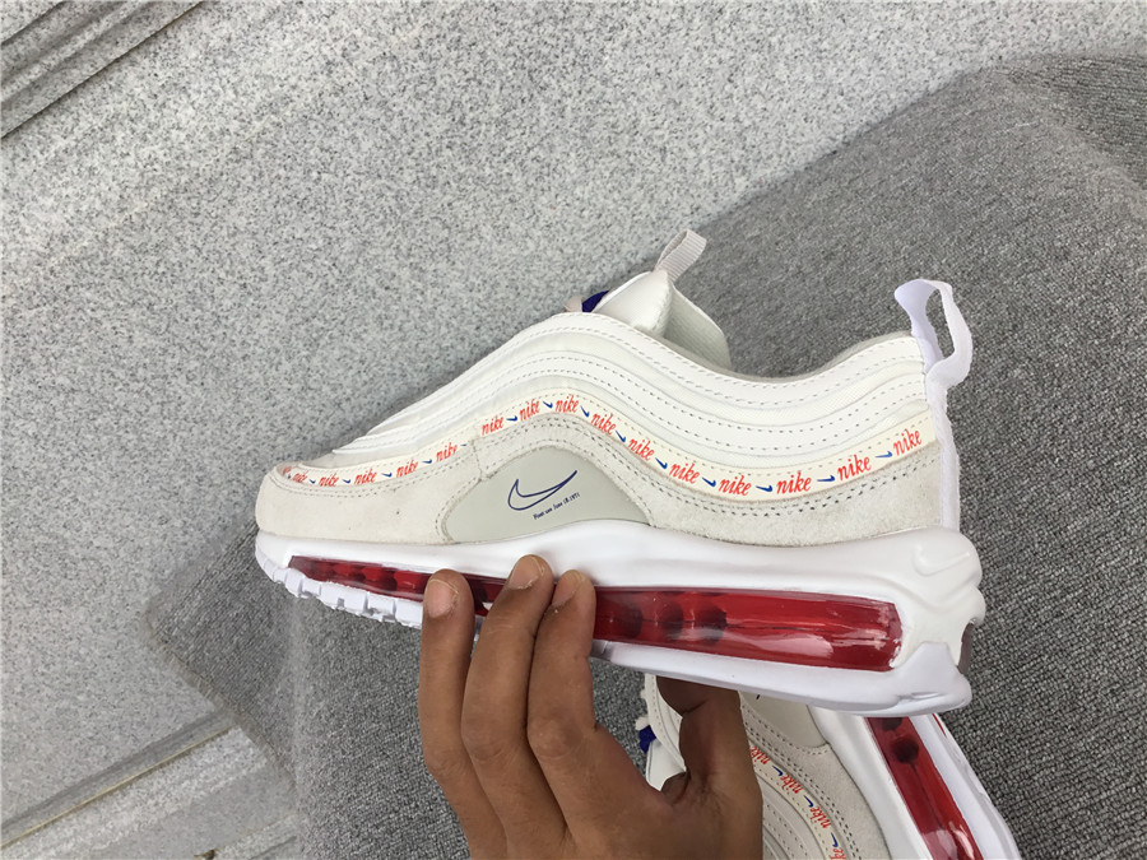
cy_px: 430
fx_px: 1027
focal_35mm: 31
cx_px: 574
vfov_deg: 45.4
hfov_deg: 58.4
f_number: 2.4
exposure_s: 1/126
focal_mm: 3.3
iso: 25
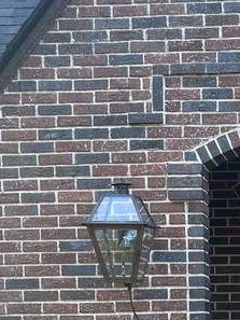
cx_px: 311
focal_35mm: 84
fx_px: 776
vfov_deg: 22.1
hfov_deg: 16.6
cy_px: 343
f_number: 1.5
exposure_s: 1/121
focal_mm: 5.7
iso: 40
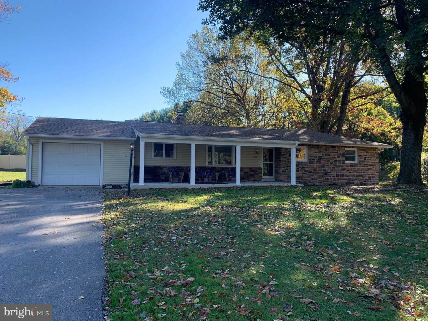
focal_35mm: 26
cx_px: 214
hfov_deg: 67.3
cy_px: 160
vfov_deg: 53.1
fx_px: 321
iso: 25
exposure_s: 1/631
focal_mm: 4.25
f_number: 1.8
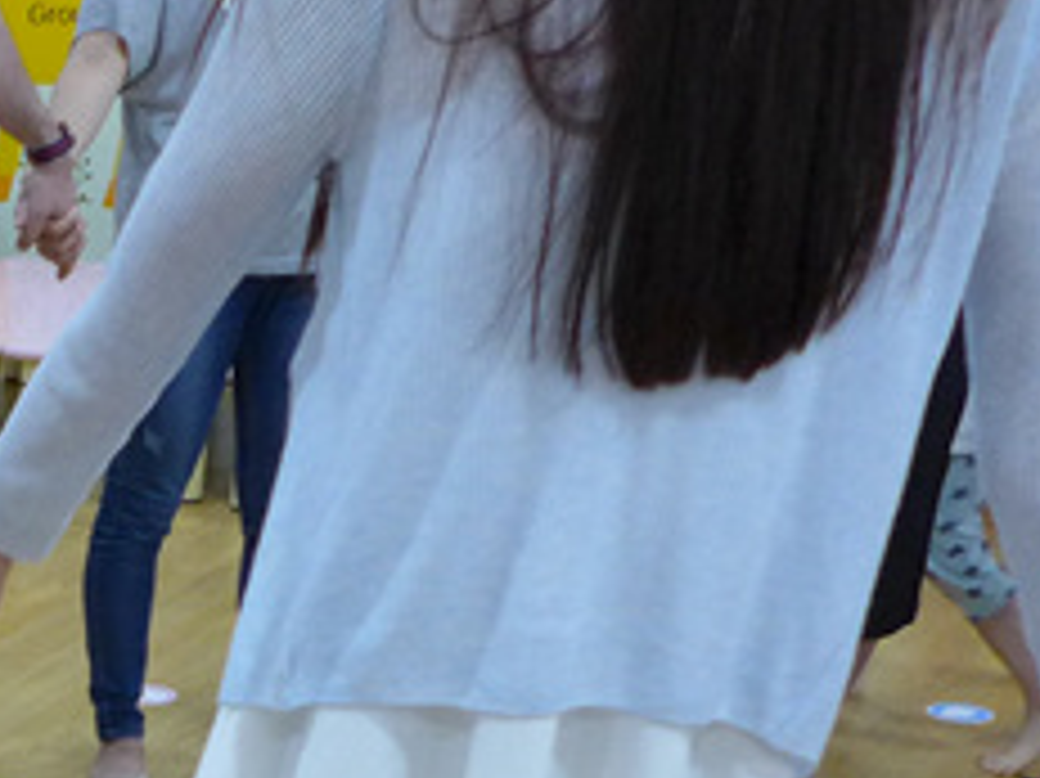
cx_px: -585
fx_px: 2492
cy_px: 1237
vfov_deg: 16.0
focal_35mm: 83
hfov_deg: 19.9
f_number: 1.4
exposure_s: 1/250
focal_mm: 4.7
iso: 400
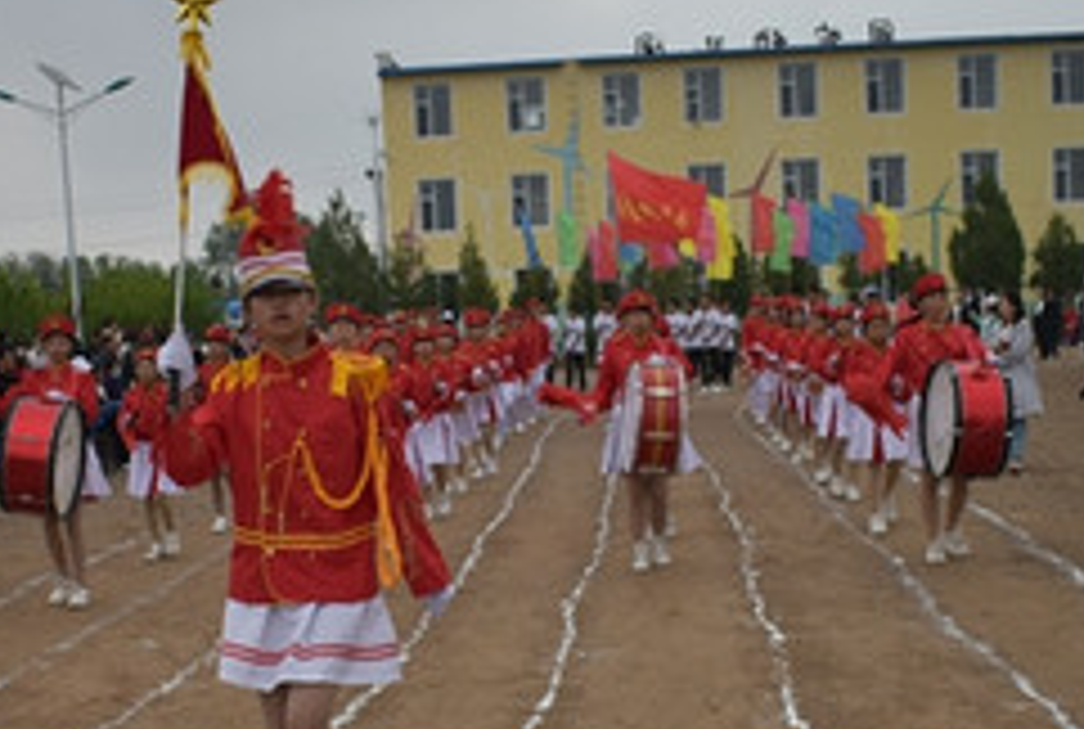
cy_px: 506
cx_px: 450
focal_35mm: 56
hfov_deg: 35.5
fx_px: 1690
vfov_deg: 24.2
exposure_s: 1/2000
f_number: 3.5
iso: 200
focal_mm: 18
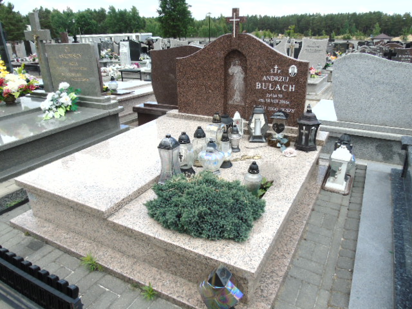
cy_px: 154
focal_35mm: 25
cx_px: 206
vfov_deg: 54.9
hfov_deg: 69.4
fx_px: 298
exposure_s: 1/400
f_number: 3.4
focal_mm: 4.4
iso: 80
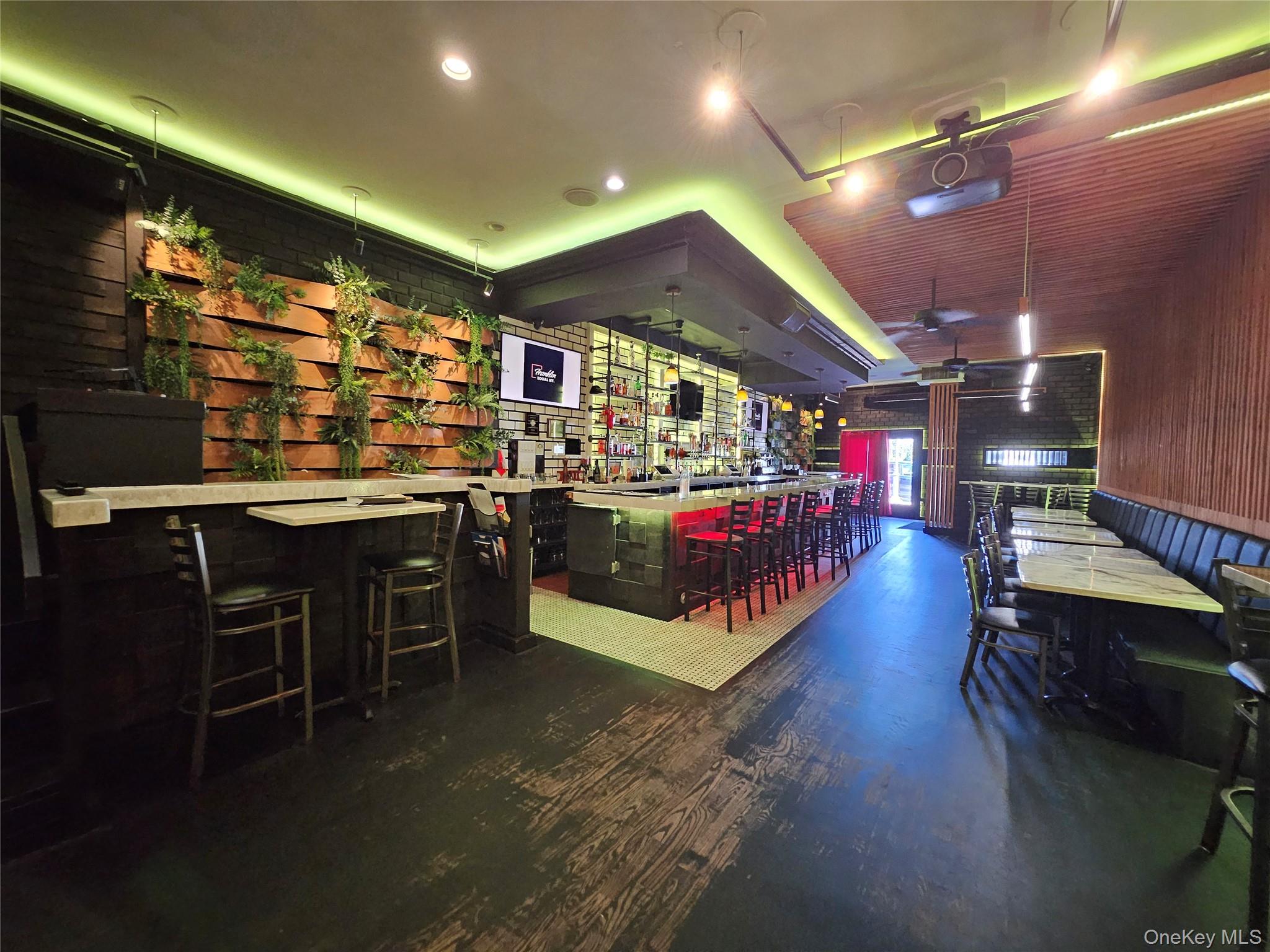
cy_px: 476
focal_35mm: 13
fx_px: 477
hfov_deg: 106.2
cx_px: 635
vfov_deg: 89.9
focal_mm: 1.7
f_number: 2.2
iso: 640
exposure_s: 1/30
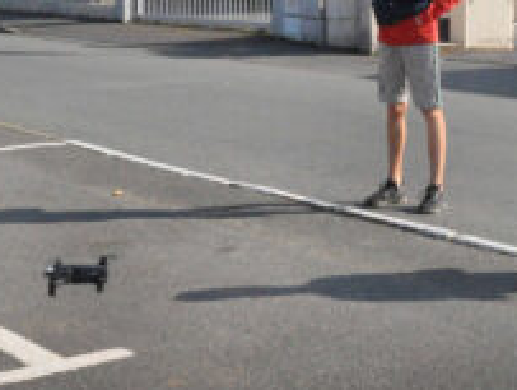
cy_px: 94
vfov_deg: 21.5
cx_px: 494
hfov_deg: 27.2
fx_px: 1017
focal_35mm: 68
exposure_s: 1/640
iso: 3200
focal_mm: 24
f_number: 25
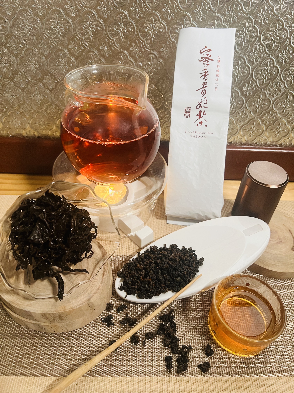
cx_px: 147
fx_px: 294
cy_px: 196
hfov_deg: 53.1
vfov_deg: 67.3
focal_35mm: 26
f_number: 1.5
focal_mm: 5.7
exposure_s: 1/60
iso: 500
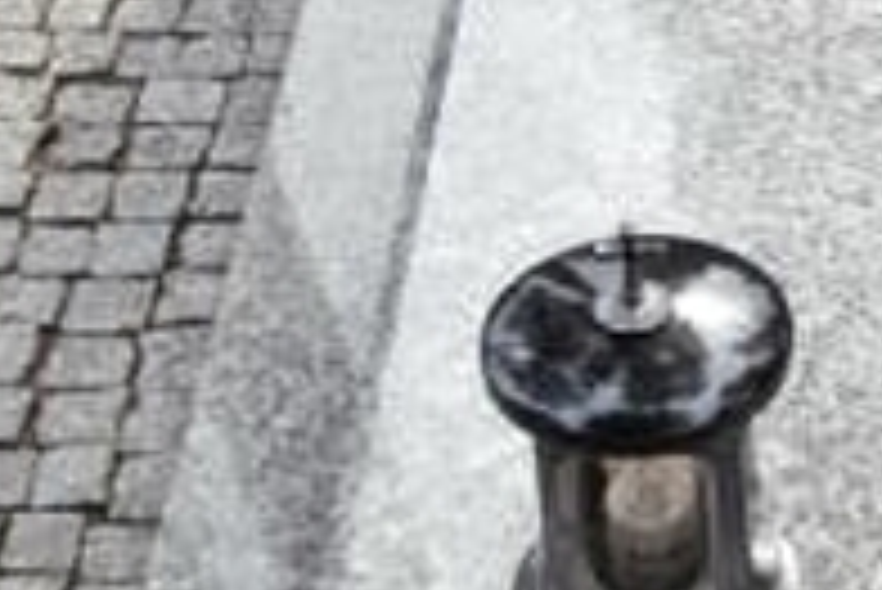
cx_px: 1076
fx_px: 2501
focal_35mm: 102
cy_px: -230
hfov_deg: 18.8
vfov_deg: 12.9
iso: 100
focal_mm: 5.36
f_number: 3.5
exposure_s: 1/200
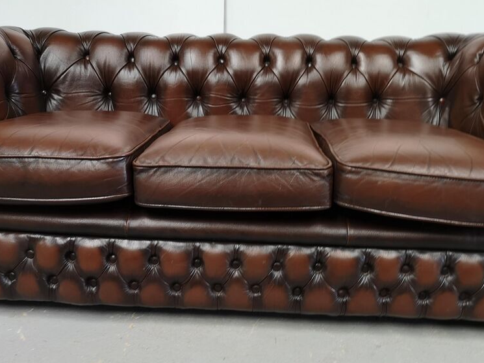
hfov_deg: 61.6
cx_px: 236
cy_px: 179
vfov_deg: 48.2
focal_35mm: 29
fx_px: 406
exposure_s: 1/40
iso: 160
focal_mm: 5.58
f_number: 1.8
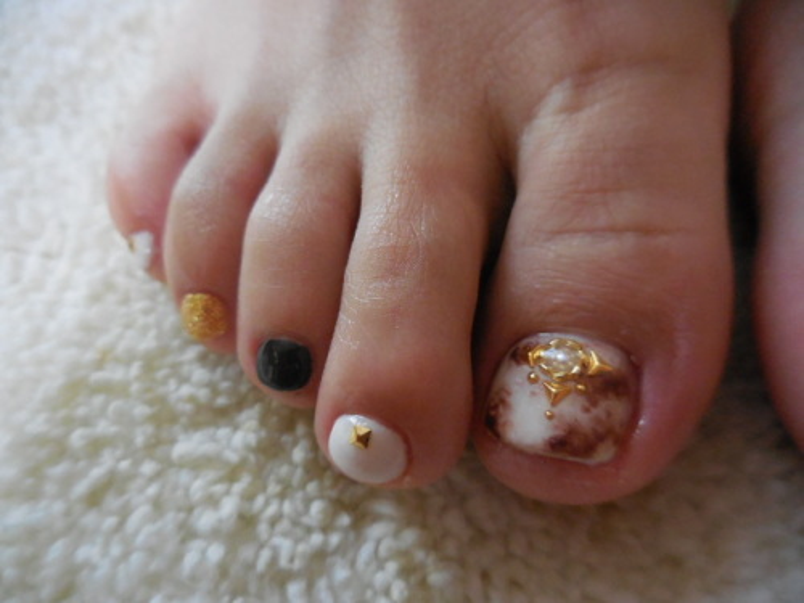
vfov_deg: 54.9
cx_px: 402
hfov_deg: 69.4
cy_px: 302
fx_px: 581
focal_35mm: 25
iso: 800
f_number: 3.3
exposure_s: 1/25
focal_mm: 4.5
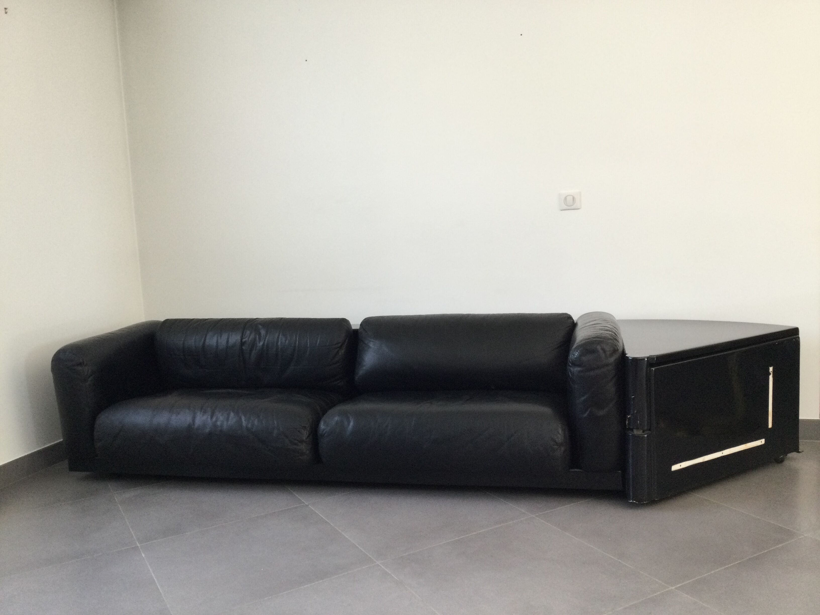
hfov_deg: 58.4
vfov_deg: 45.4
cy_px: 308
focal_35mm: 31
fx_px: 734
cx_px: 410
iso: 64
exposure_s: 1/33
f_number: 2.4
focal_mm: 3.3
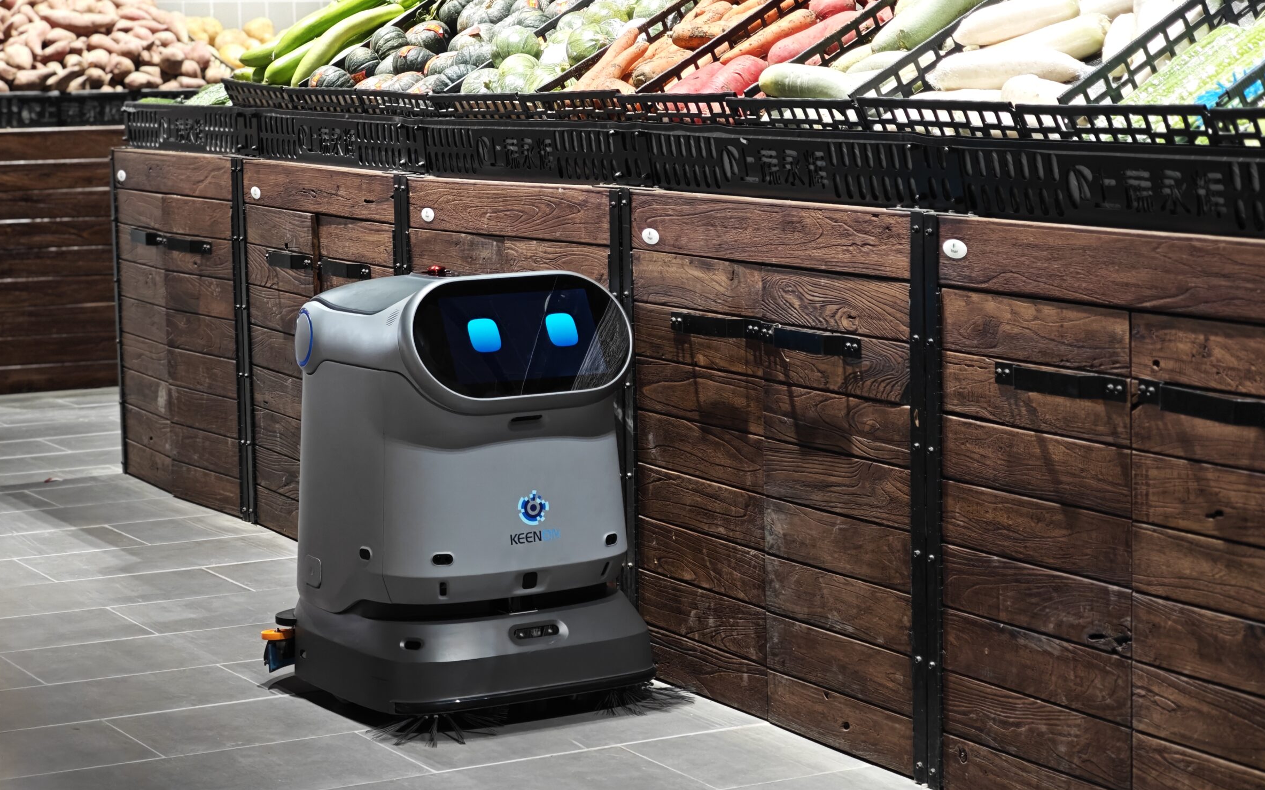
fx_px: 2965
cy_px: 393
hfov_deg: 24.1
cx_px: 630
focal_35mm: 86
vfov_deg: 15.2
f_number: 1.8
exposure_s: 1/100
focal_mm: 12.28
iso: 125
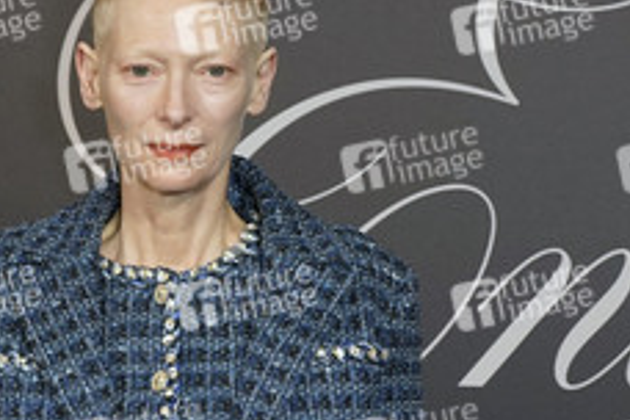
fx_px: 1347
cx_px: 173
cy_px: 229
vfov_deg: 17.7
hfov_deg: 26.1
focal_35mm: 77
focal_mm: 39
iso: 2000
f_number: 5.6
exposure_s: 1/160
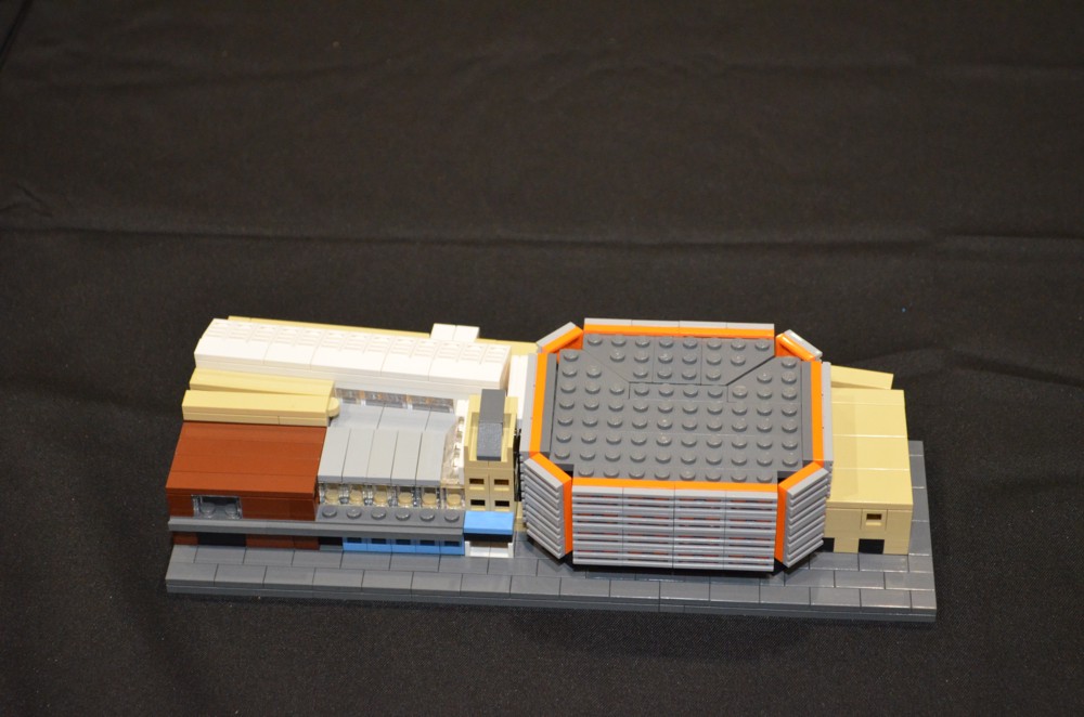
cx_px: 542
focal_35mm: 78
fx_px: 2343
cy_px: 358
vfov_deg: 17.4
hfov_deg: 26.0
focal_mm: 52
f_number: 5.6
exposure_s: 1/60
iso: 3200
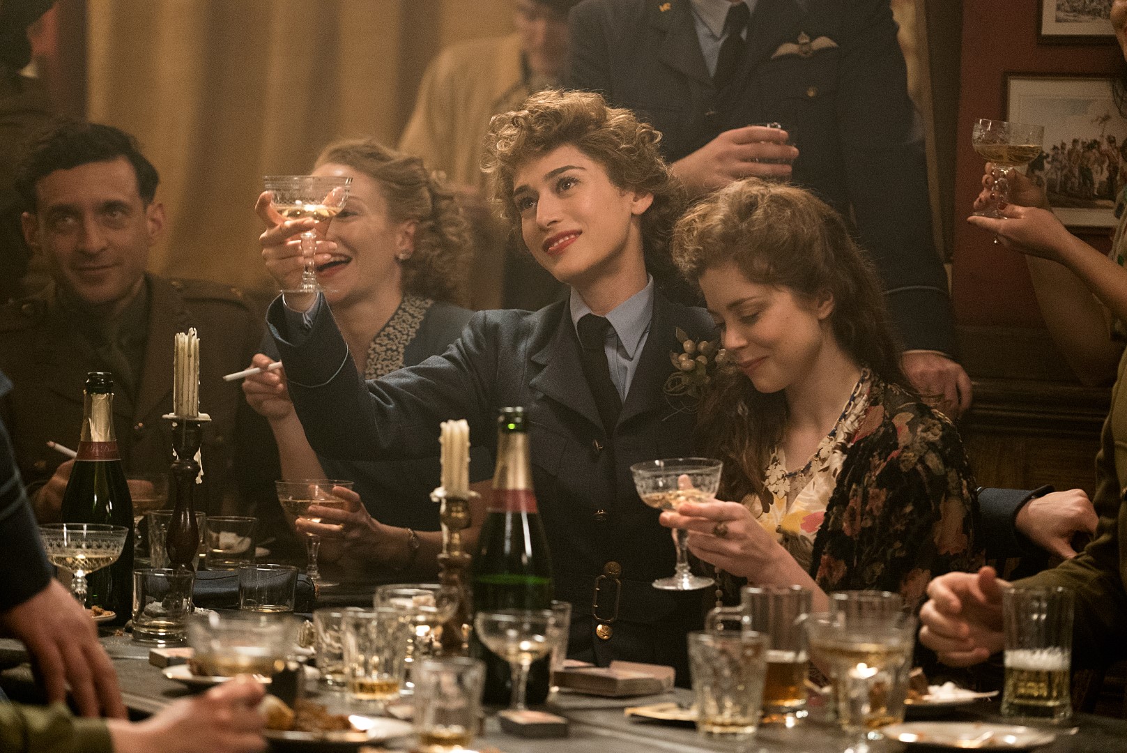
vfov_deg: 9.7
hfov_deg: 14.4
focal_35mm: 142
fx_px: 4448
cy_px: 376
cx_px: 564
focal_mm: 142
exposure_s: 1/160
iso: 6400
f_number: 4
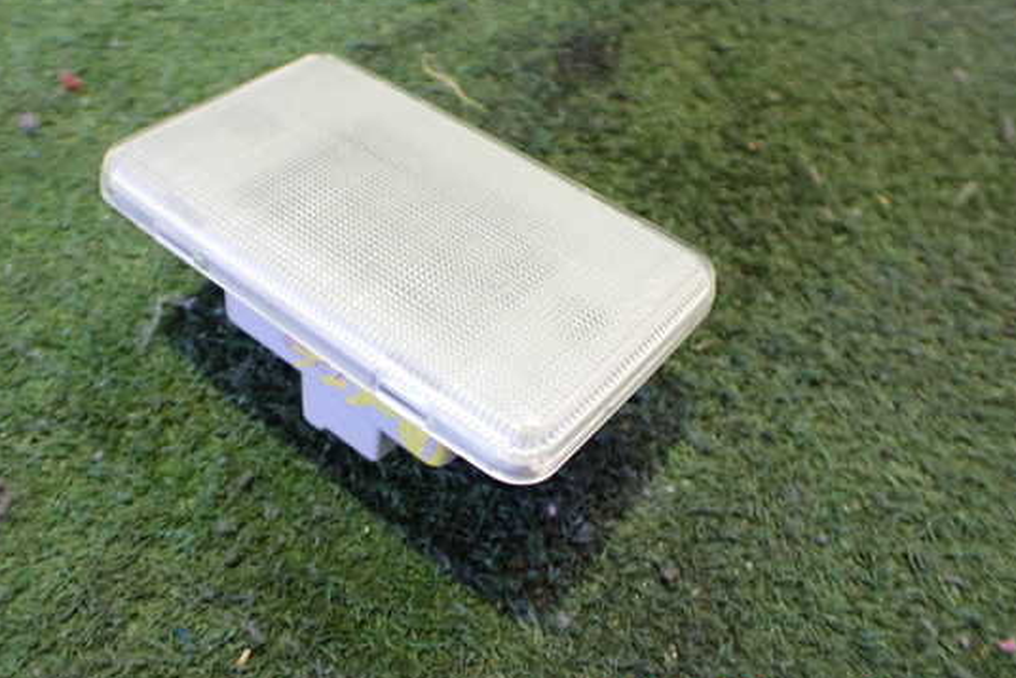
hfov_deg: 54.3
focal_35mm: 35
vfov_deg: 37.8
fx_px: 988
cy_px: 296
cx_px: 460
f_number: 2.3
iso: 800
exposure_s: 1/30
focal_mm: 5.4
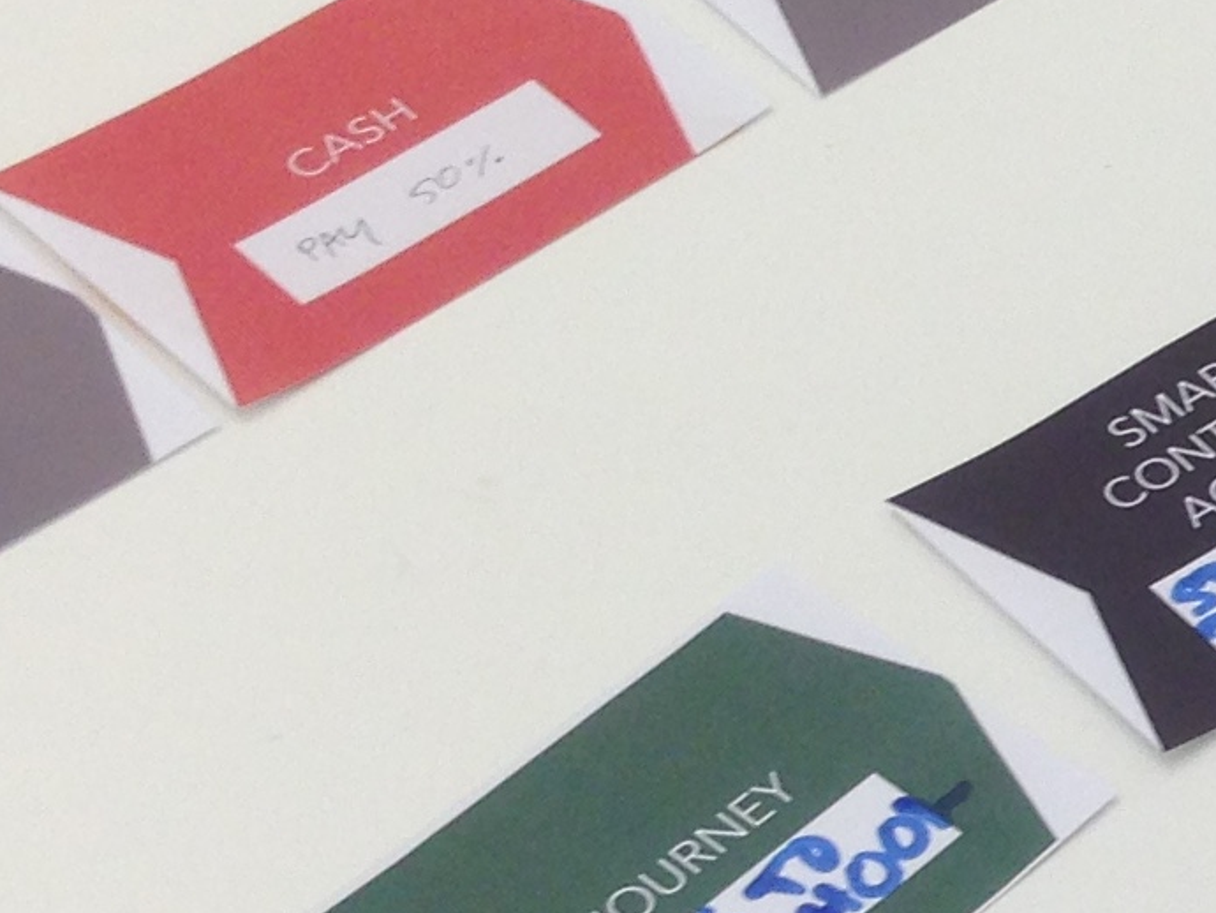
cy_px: 991
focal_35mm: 156
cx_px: 2000
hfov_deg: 11.9
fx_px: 5482
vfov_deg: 9.4
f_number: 2.4
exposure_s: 1/40
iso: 50
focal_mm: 4.12
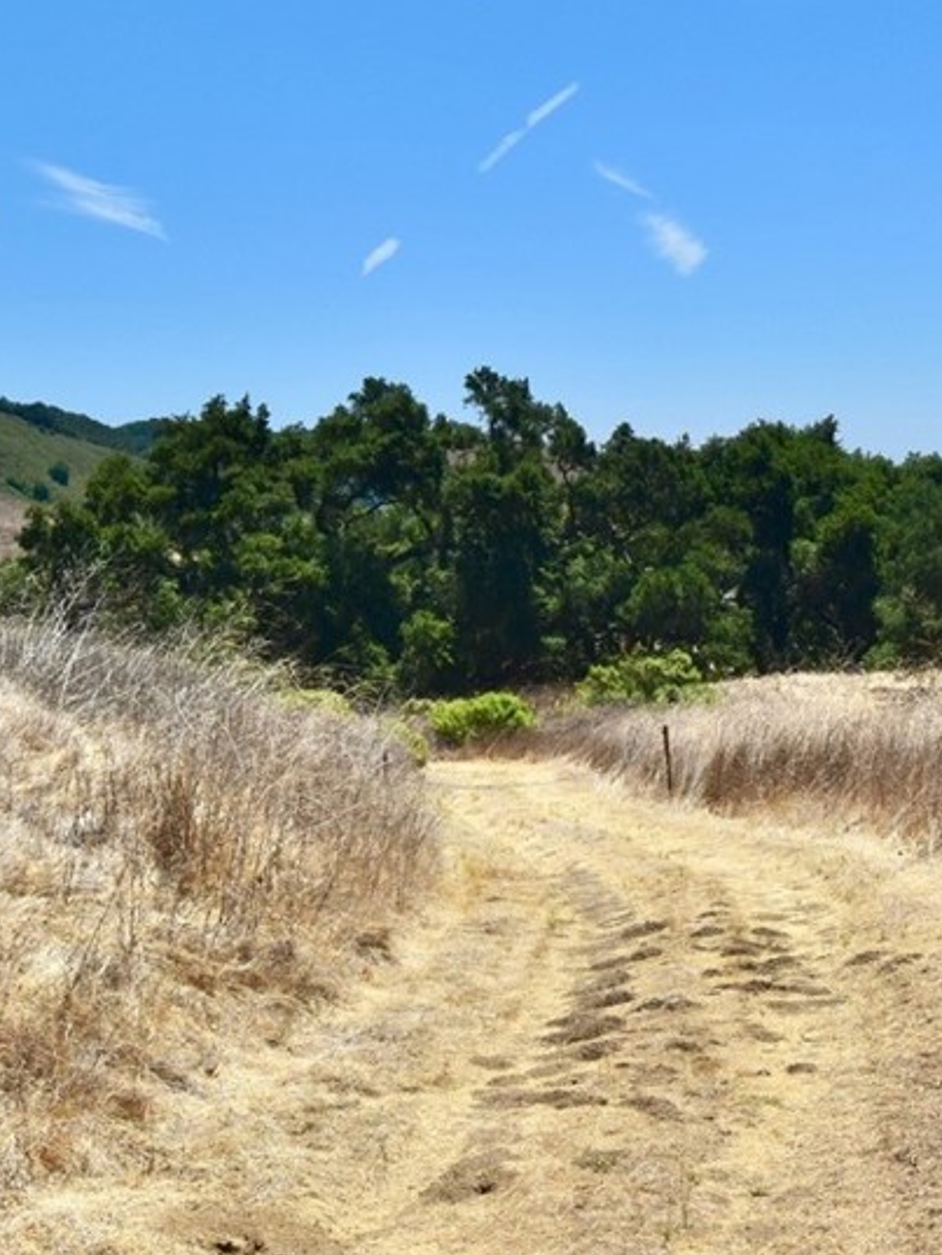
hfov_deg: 25.9
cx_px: 797
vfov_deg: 34.8
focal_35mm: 55
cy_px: 515
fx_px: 1995
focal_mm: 20
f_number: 11
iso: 360
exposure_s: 1/500
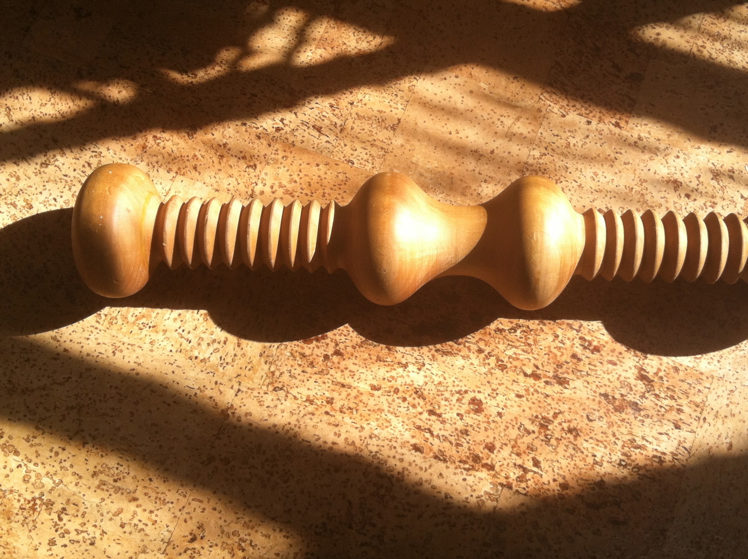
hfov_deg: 40.5
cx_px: 400
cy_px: 260
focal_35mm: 47
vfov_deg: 30.8
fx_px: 1014
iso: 80
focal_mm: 3.85
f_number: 2.8
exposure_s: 1/231
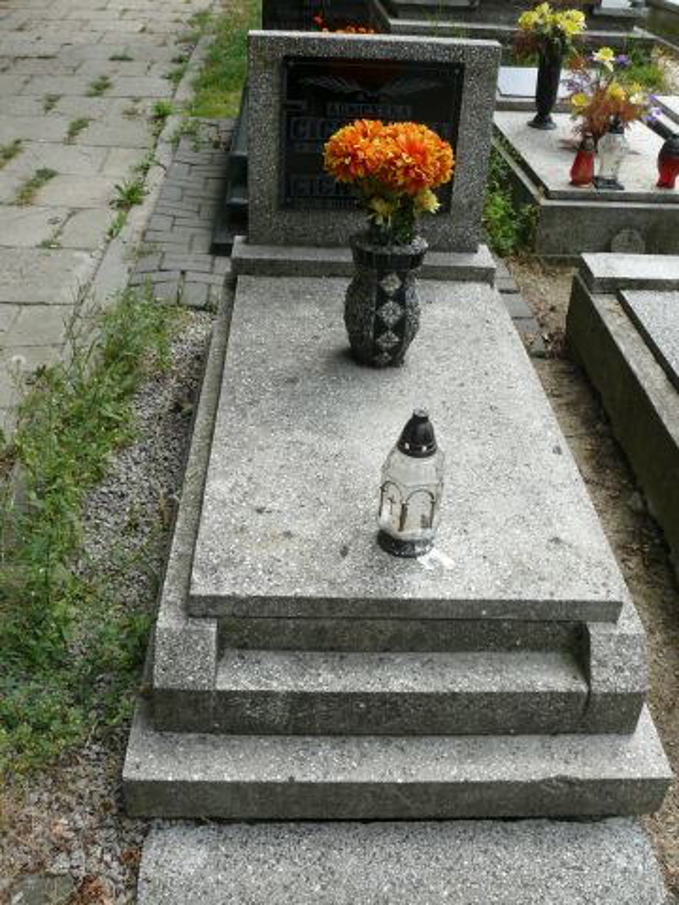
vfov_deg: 52.6
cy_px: 452
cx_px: 340
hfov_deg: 40.7
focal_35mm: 35
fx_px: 915
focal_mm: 7.4
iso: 100
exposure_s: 1/250
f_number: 5
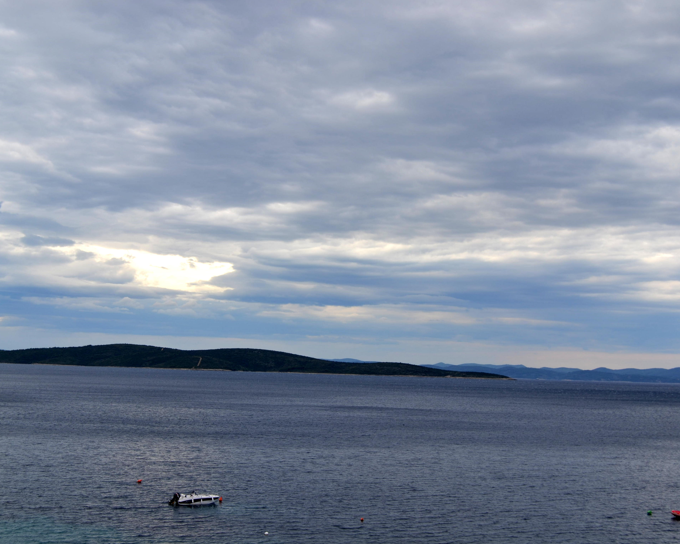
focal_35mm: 53
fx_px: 1058
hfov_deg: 35.5
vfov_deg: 28.8
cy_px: 272
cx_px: 280
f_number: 8
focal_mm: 31
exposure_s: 1/250
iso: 100
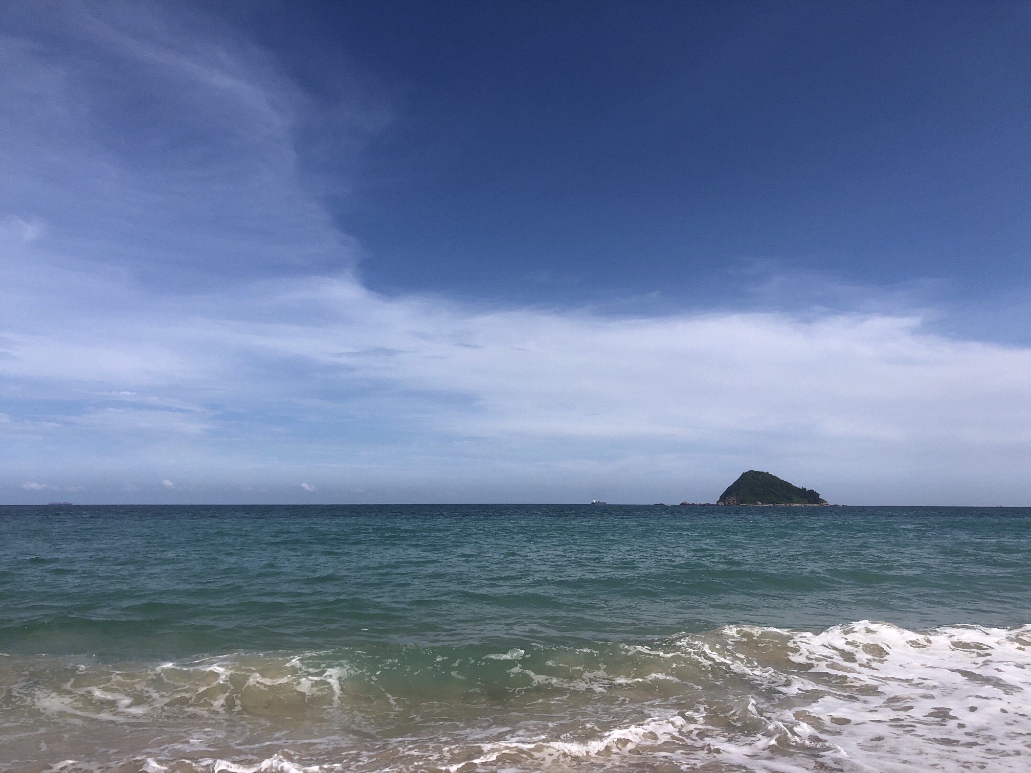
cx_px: 516
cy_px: 386
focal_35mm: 28
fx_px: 834
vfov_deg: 49.7
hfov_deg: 63.4
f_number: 1.8
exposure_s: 1/4367
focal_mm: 4
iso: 25
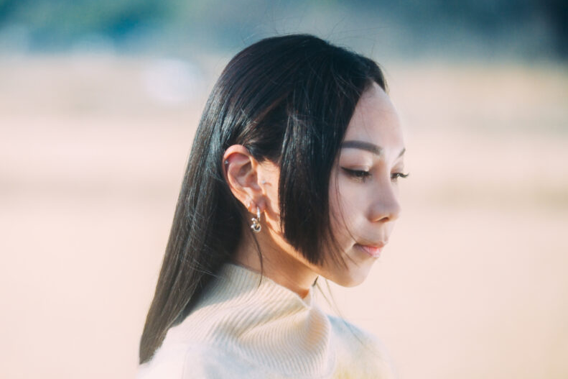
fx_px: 4290
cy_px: 205
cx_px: 201
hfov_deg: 7.6
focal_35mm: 272
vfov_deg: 5.1
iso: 640
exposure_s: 1/160
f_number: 2.8
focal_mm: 140
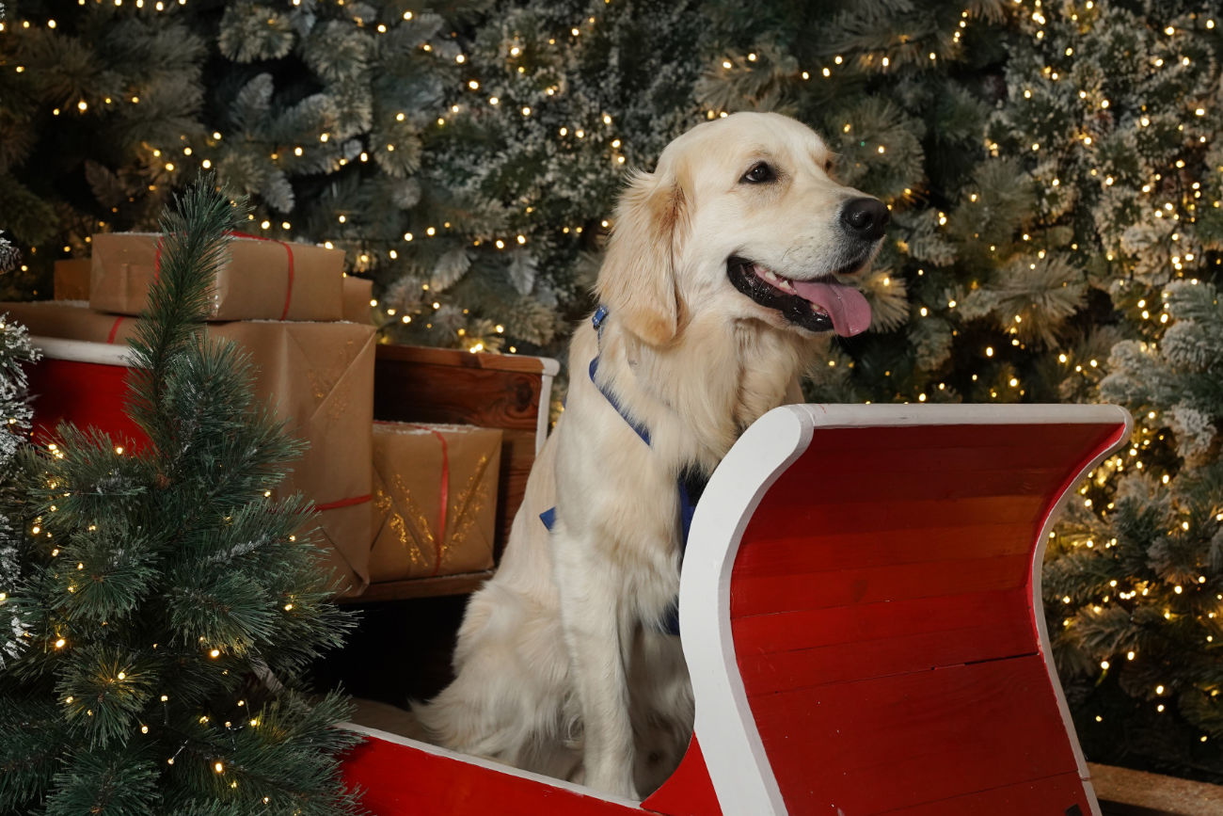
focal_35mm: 62
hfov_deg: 32.4
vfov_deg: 21.9
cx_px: 612
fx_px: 2106
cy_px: 408
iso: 1600
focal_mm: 62
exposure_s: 1/125
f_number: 5.6
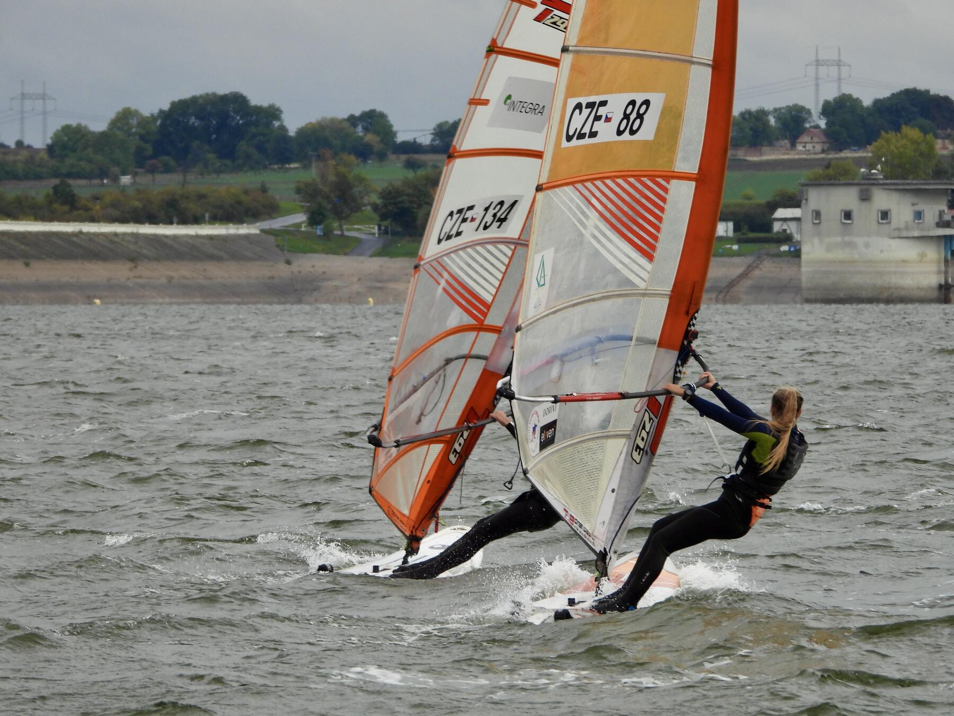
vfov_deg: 3.0
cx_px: 477
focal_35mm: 500
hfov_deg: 4.0
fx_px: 13780
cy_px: 358
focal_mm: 89.9
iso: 140
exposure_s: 1/250
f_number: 5
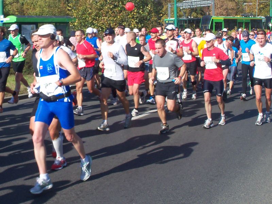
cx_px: 136
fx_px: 275
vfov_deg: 40.7
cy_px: 102
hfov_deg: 52.7
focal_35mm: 35
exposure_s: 1/250
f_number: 5.5
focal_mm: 6.3
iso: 64
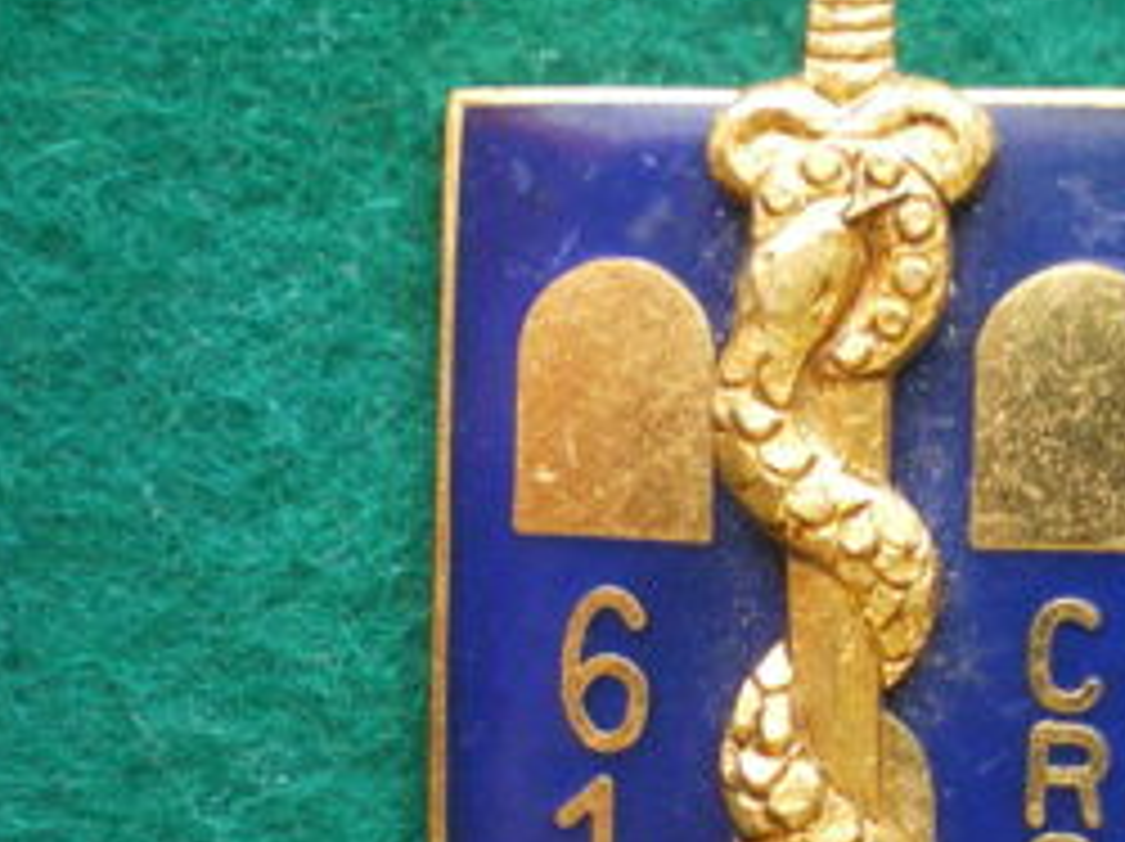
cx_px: 806
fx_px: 2370
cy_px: 594
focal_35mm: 73
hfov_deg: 26.4
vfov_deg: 20.0
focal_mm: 6.3
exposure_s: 1/13
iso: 400
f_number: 3.1
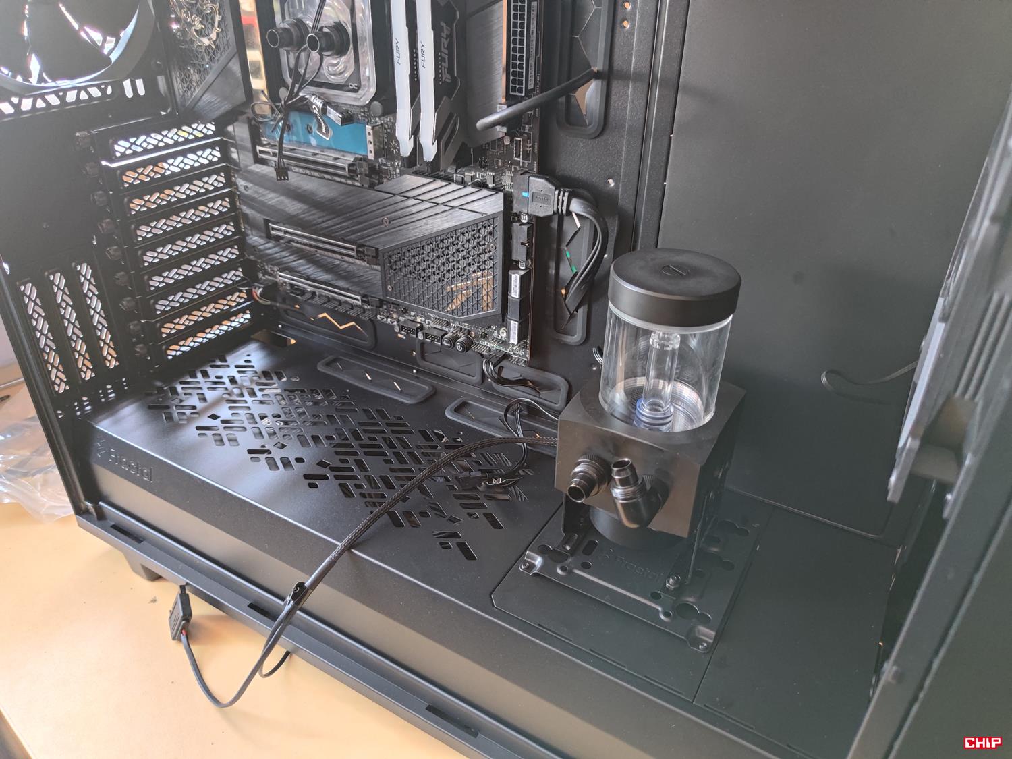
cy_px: 380
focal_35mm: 24
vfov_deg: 56.8
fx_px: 702
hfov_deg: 71.6
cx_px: 506
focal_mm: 6.78
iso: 2084
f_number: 1.85
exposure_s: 1/18
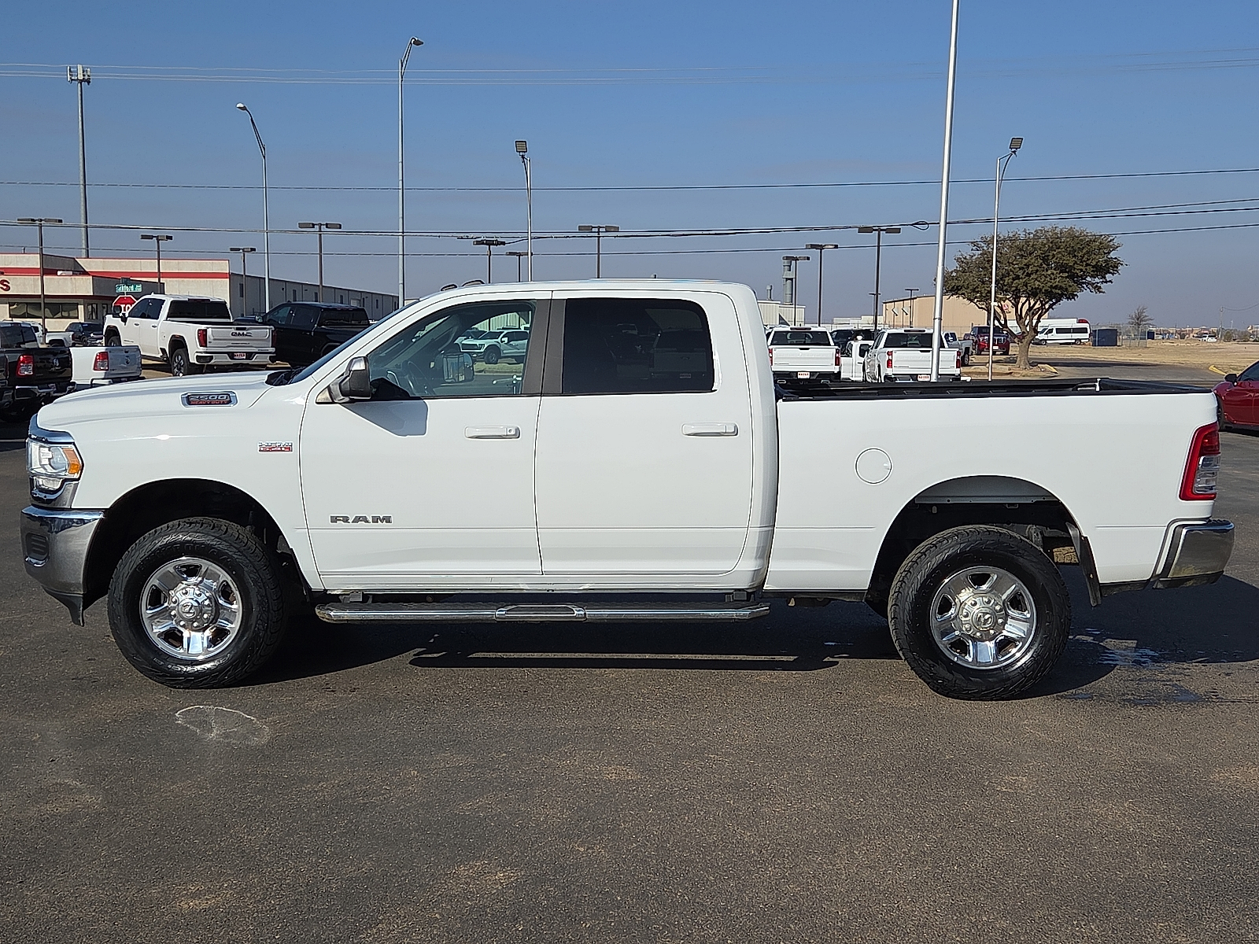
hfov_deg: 47.9
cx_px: 630
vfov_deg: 36.8
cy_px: 472
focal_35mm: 39
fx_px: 1418
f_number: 1.8
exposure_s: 1/10000
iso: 50
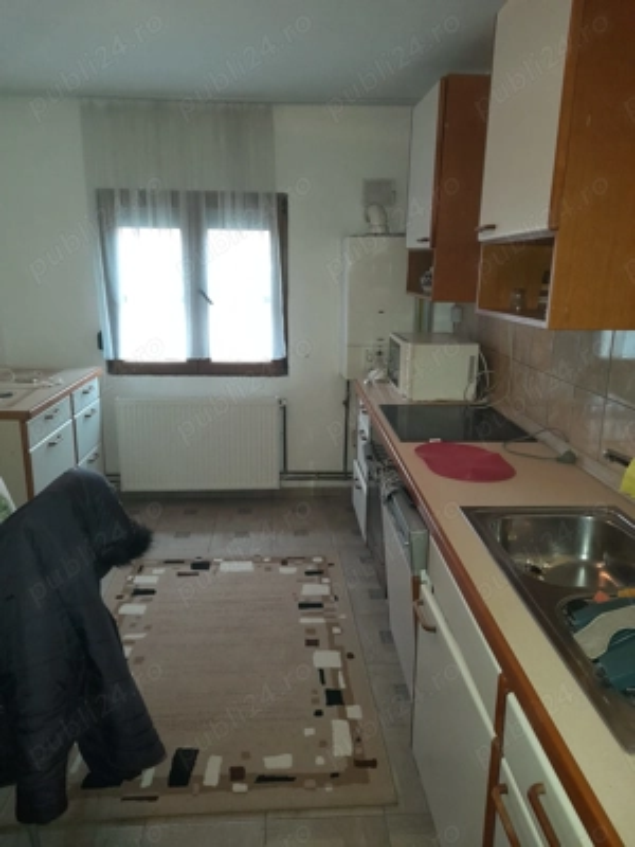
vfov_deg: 69.4
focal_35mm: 25
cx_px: 318
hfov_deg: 54.9
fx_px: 611
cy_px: 424
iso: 320
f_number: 2
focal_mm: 4.6
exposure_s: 1/33
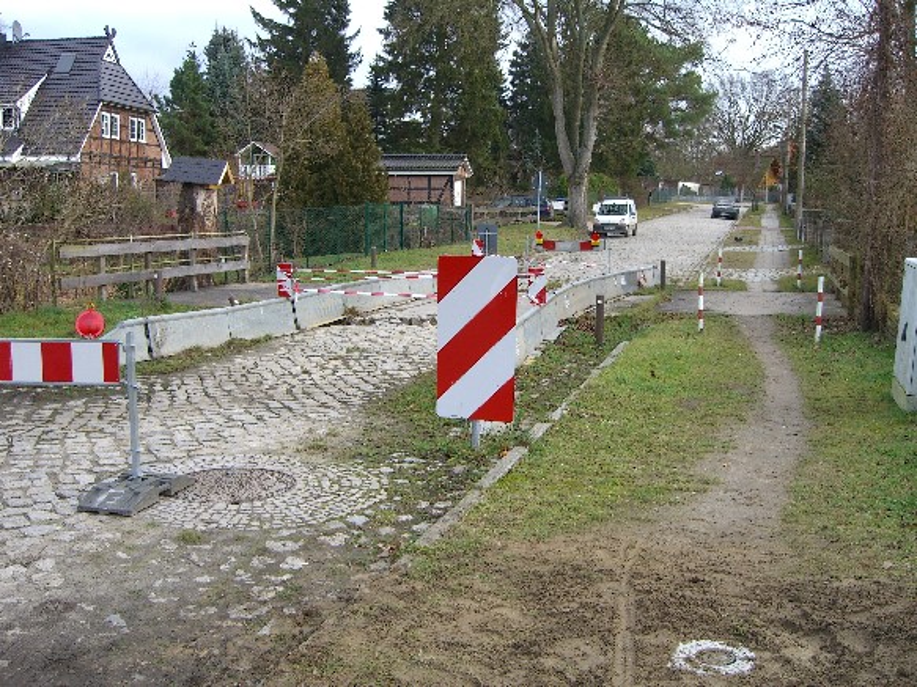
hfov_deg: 49.0
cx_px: 458
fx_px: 1006
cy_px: 344
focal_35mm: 38
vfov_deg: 37.7
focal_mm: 7.9
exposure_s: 1/125
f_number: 2.8
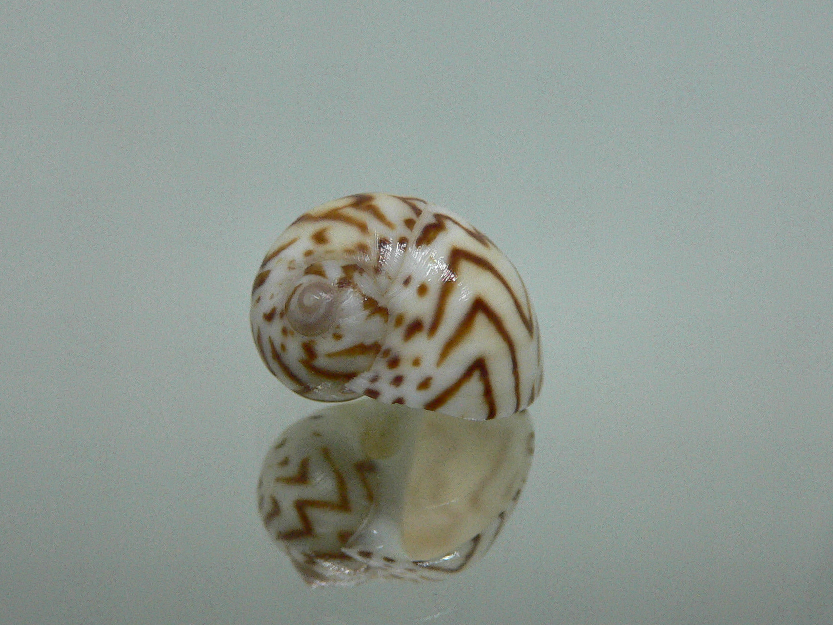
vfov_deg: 34.3
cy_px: 331
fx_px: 1011
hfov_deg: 44.8
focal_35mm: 42
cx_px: 405
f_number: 2.8
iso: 200
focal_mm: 4.6
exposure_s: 1/60
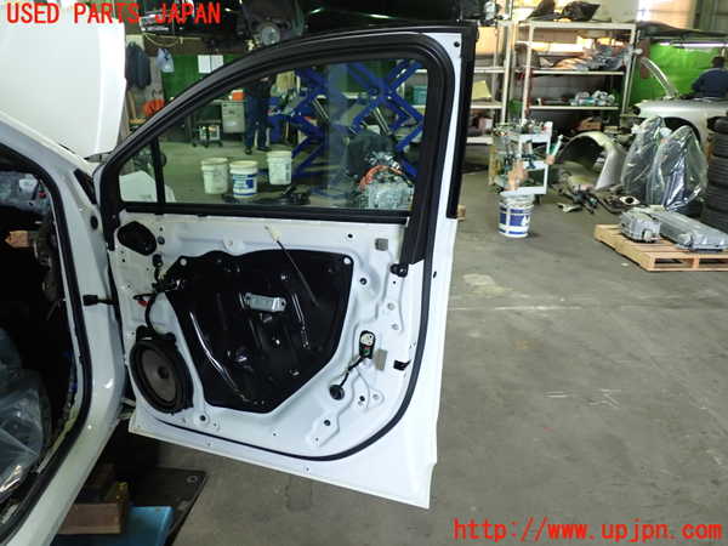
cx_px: 364
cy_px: 273
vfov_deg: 46.8
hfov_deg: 60.0
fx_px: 631
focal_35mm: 30
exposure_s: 1/30
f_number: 2.3
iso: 200
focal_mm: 5.4
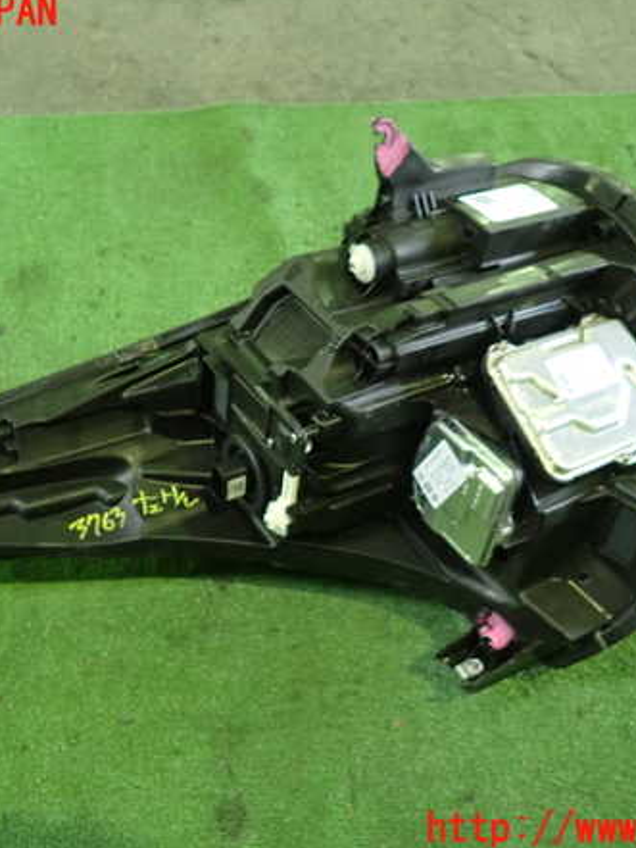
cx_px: 284
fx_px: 833
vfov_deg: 53.9
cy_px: 421
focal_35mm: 34
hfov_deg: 41.8
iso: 800
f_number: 2
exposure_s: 1/30
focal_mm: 4.5
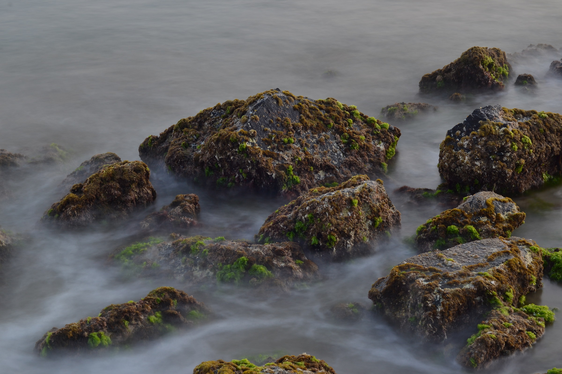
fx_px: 1171
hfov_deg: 27.0
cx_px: 281
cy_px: 187
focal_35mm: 75
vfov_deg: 18.2
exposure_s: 6
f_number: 16
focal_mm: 50
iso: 100
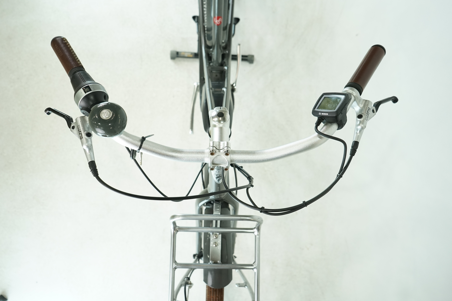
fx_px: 352
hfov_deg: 65.5
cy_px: 150
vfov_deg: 46.4
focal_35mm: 28
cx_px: 226
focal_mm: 28
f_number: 5.6
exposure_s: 1/200
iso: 1600
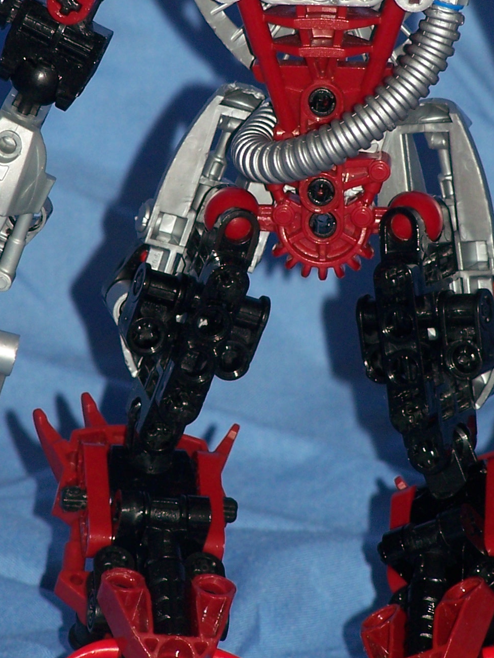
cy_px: 176
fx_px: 9044
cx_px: 273
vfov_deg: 4.2
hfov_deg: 3.1
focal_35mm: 476
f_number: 3.2
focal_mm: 36.2
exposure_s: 1/160
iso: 80
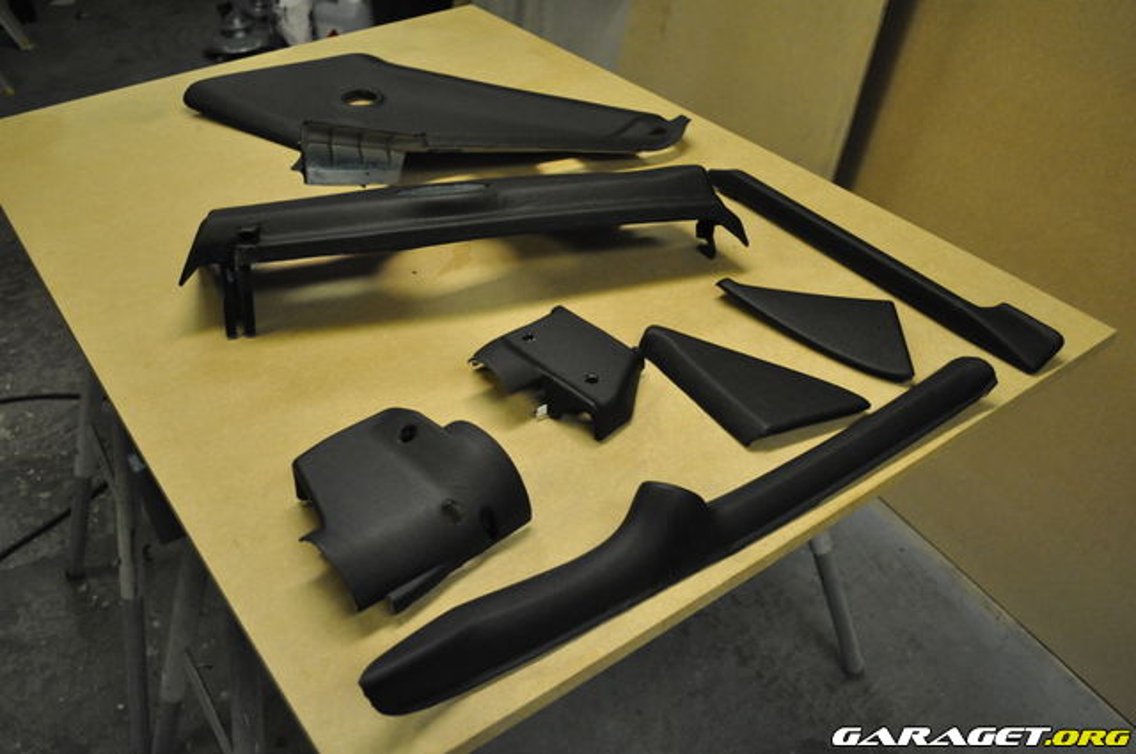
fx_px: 1040
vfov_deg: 39.9
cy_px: 377
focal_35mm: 33
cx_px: 568
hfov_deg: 57.3
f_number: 3.8
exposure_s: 1/200
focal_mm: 22
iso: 1600
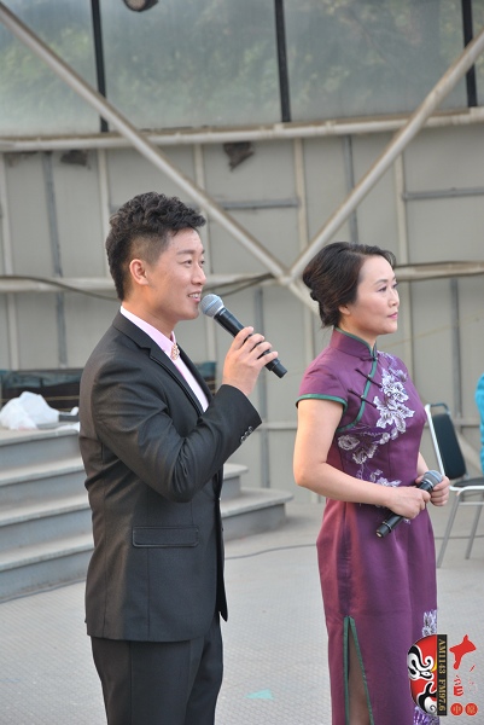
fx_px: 2567
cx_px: 242
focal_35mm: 128
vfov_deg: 16.1
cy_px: 362
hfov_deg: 10.8
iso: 200
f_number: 5.6
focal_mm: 85
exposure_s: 1/60
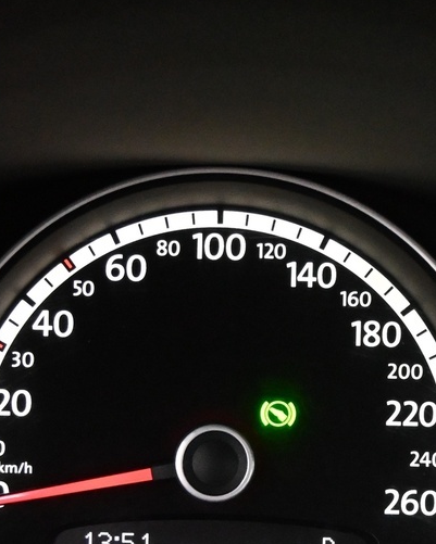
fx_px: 1504
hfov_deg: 16.5
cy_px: 450
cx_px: 173
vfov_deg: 20.3
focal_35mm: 93
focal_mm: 20.5
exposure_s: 1/60
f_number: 3.8
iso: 4500
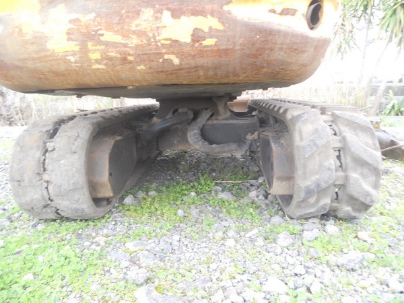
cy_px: 152
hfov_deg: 65.3
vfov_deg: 51.4
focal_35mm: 27
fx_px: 315
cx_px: 202
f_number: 3.2
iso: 100
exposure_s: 1/30
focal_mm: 4.9
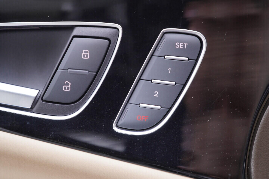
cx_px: 134
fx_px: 269
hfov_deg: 53.1
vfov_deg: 36.9
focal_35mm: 36
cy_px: 90
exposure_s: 1/40
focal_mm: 24
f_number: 2.8
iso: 160
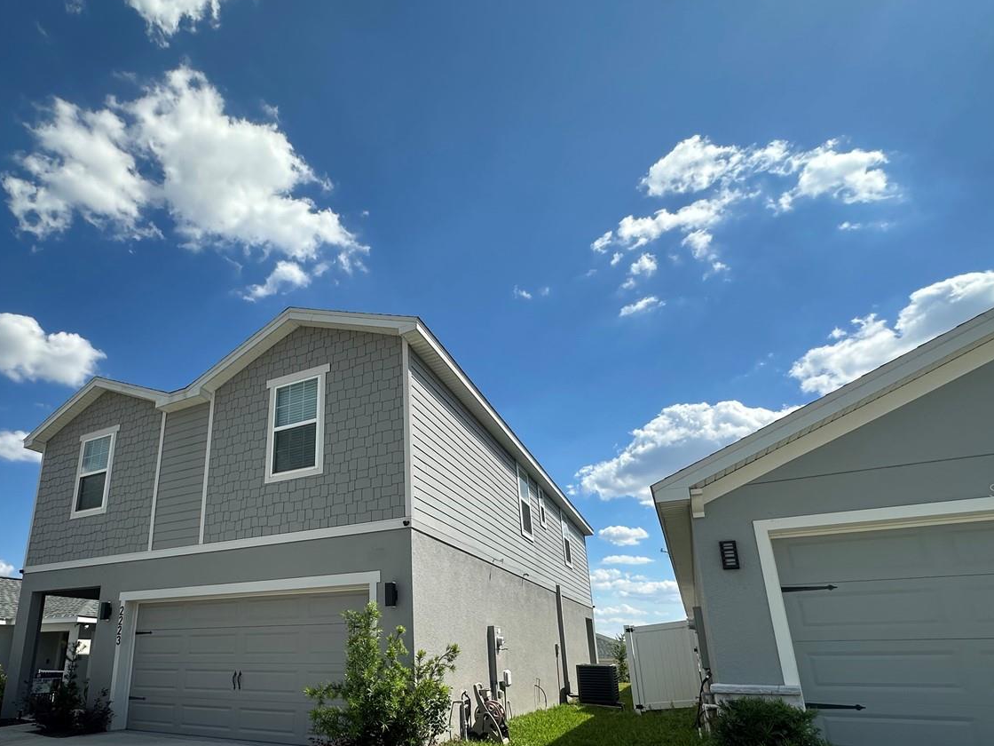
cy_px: 490
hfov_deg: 80.0
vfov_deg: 64.5
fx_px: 574
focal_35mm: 20
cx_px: 363
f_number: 2.2
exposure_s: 1/2681
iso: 50
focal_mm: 2.22
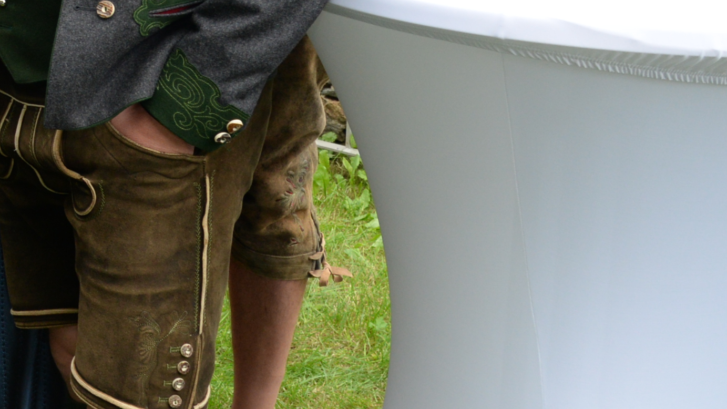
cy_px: -138
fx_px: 1581
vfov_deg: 14.1
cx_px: -381
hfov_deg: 21.5
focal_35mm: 82
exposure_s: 1/200
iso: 800
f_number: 8
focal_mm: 24
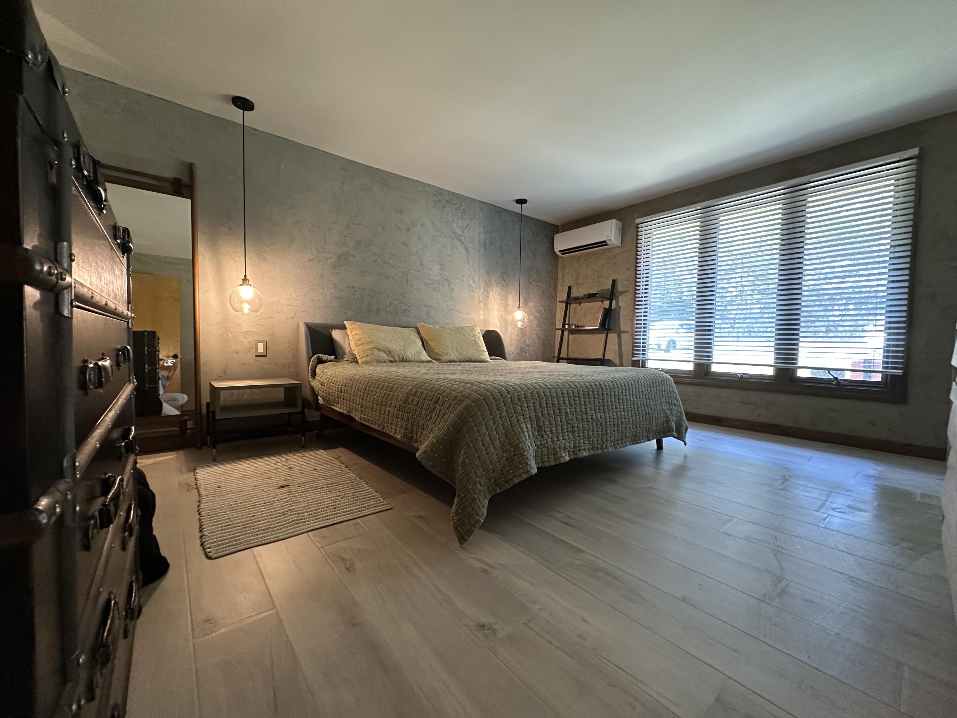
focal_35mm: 14
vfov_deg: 85.7
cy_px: 359
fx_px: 387
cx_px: 478
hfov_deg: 102.1
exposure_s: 1/60
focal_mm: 2.22
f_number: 2.2
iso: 800
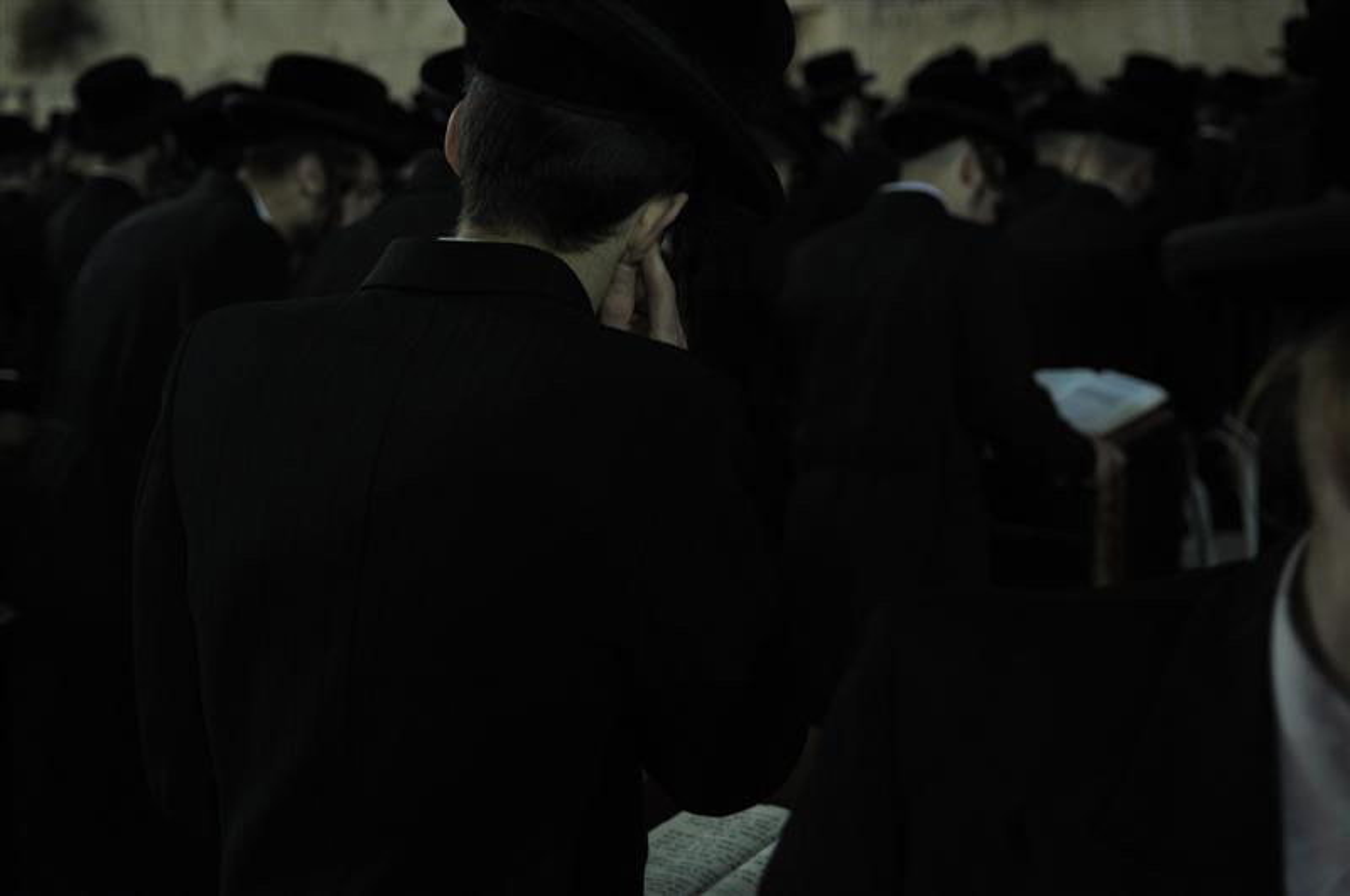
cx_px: 675
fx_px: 1741
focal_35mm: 46
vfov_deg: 28.9
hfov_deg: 42.4
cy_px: 448
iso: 500
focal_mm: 31
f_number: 2.8
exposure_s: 1/125
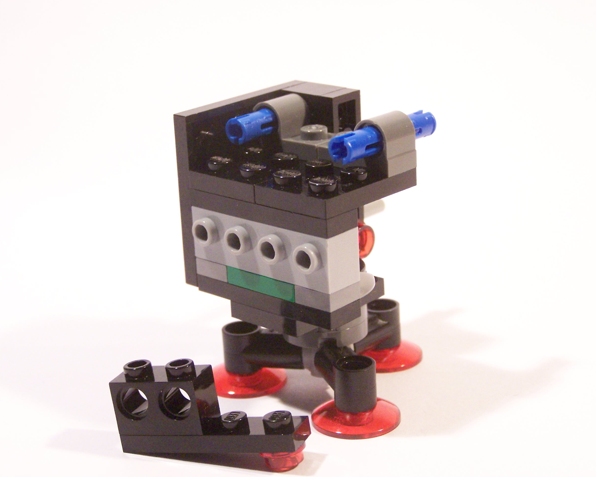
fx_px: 1270
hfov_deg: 26.4
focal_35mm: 72
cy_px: 238
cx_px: 314
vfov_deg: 21.3
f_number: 3.2
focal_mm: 11.5
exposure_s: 1/45
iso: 400
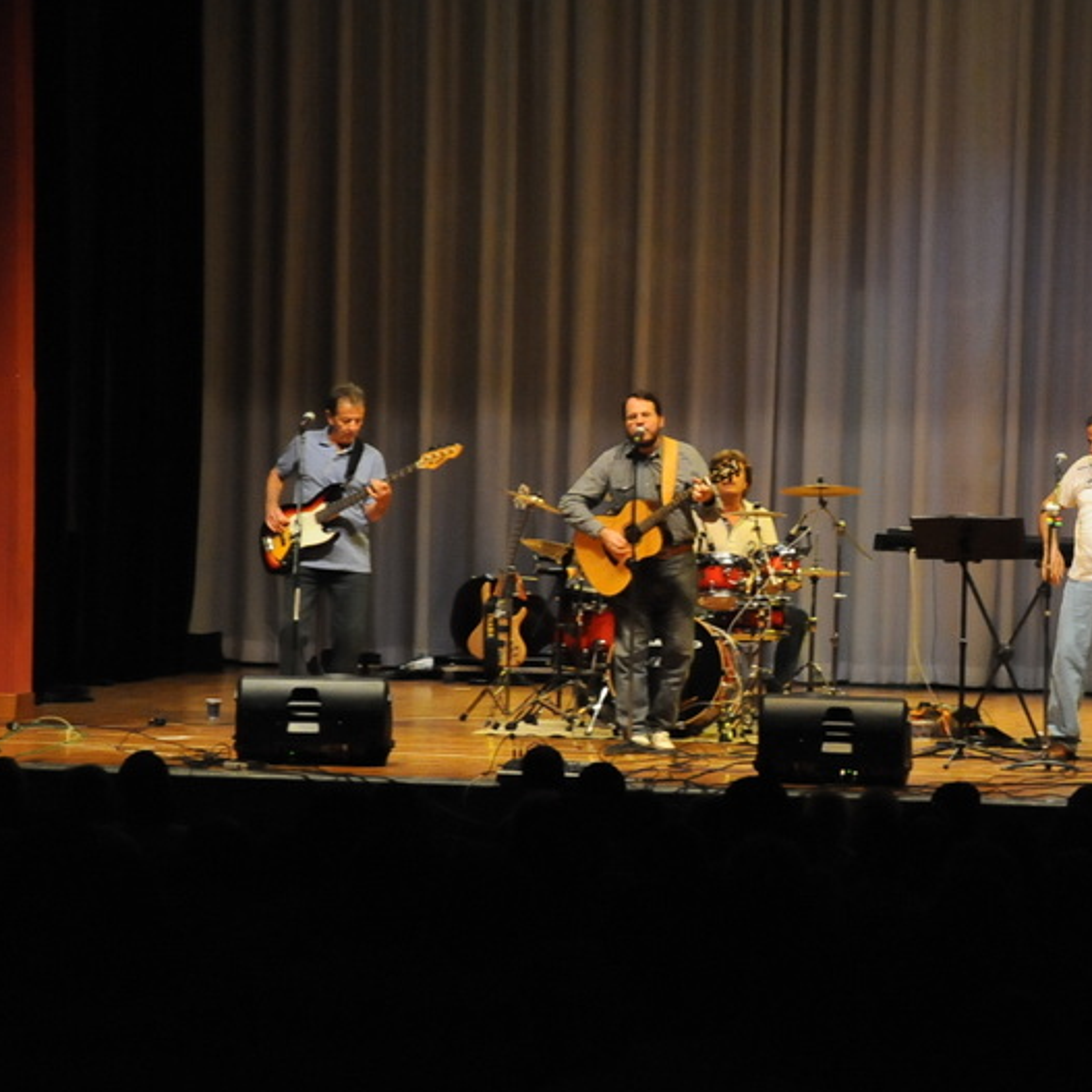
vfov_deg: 9.5
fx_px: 6554
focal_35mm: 184
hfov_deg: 9.5
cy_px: 547
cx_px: 816
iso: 3200
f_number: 5.6
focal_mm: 95
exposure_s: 1/50
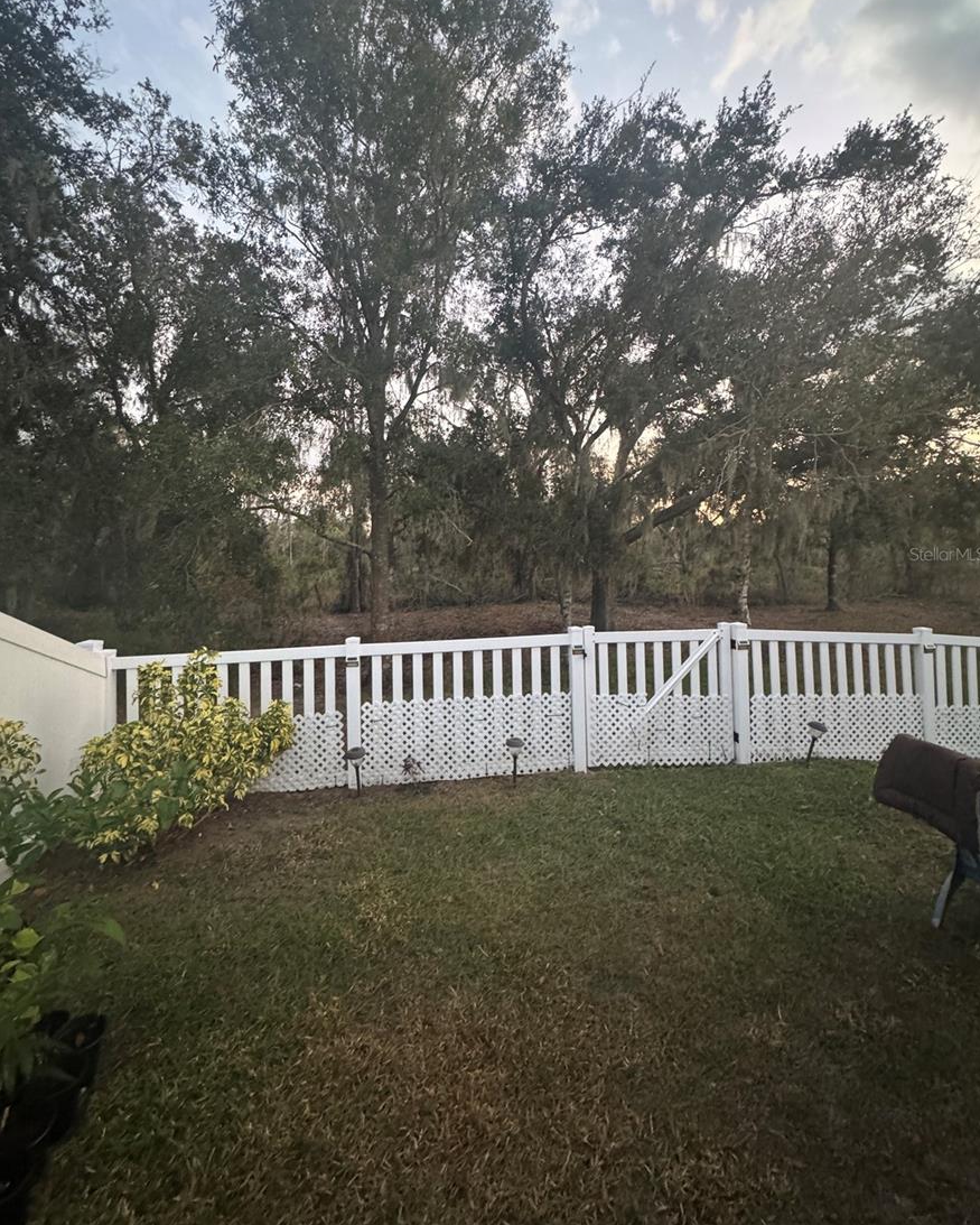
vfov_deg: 96.5
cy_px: 554
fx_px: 544
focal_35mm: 15
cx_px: 485
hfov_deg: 84.1
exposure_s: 1/40
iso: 1000
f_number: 2.2
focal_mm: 2.22
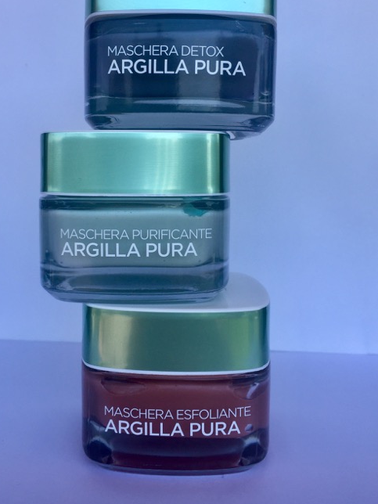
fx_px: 524
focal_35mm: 36
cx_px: 161
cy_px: 209
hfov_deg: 39.6
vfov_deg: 51.1
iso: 32
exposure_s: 1/842
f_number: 2.2
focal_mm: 4.15
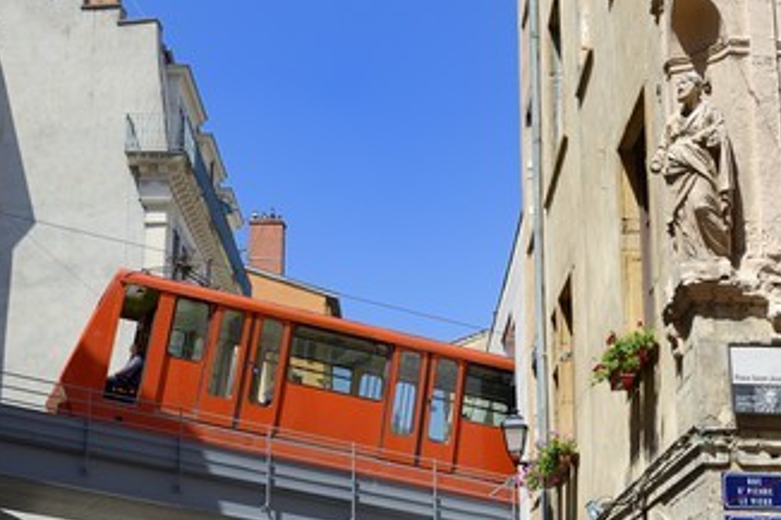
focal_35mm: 67
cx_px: 414
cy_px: 290
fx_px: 1453
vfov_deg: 20.3
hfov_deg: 30.1
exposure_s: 1/320
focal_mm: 52
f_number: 9
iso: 200
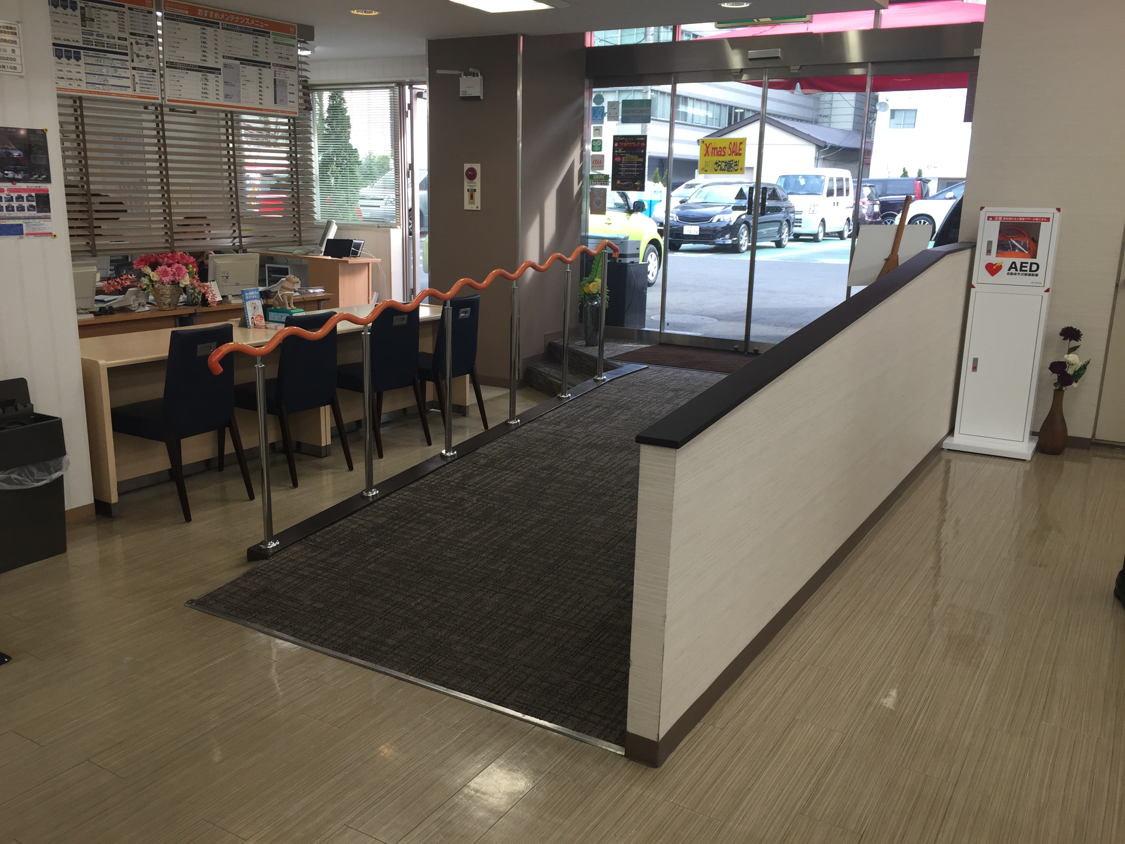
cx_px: 562
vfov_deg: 48.2
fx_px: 942
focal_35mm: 29
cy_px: 422
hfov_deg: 61.7
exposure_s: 1/100
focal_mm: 4.15
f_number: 2.2
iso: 40
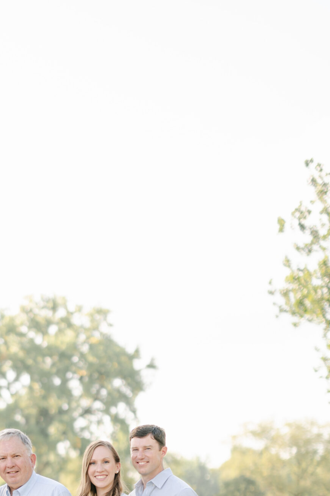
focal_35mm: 98
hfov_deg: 13.8
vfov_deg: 20.3
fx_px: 1349
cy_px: 474
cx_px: 25
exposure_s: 1/1600
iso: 125
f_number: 1.4
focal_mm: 50
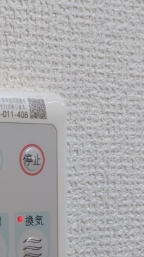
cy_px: 224
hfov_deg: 8.8
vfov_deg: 15.7
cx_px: -44
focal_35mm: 135
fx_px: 917
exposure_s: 1/120
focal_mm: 5.43
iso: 163
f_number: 1.89
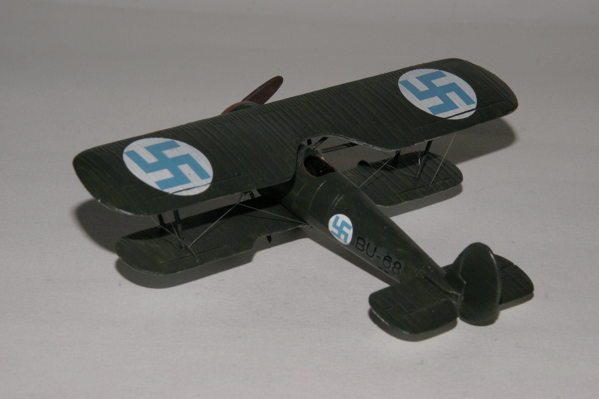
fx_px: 2496
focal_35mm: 150
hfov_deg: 13.7
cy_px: 200
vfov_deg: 9.1
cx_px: 300
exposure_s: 1/125
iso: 400
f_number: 22
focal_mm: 100
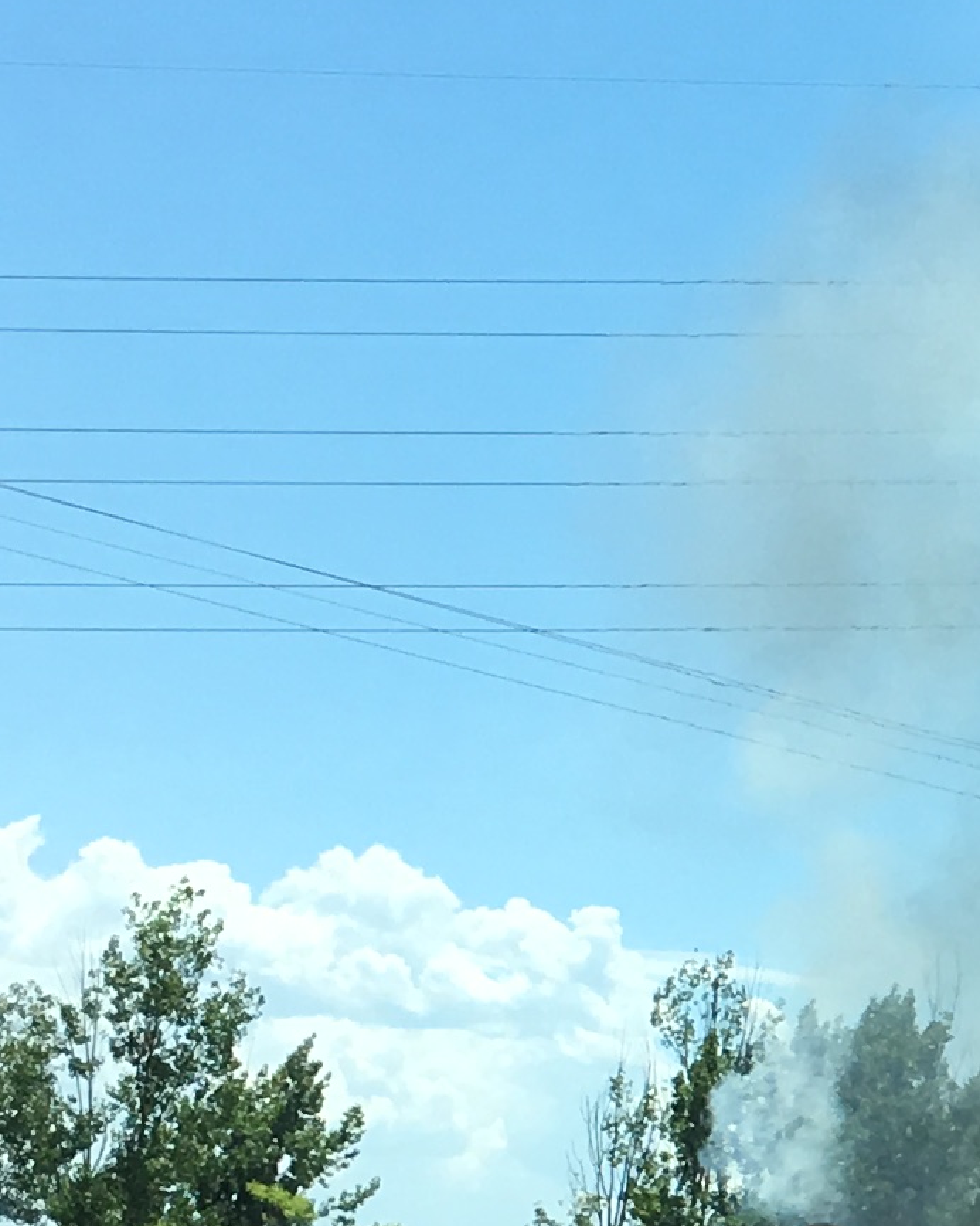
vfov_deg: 14.3
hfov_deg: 10.8
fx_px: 4786
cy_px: 1312
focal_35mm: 132
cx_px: 1858
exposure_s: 1/1425
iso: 25
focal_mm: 4.15
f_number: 2.2
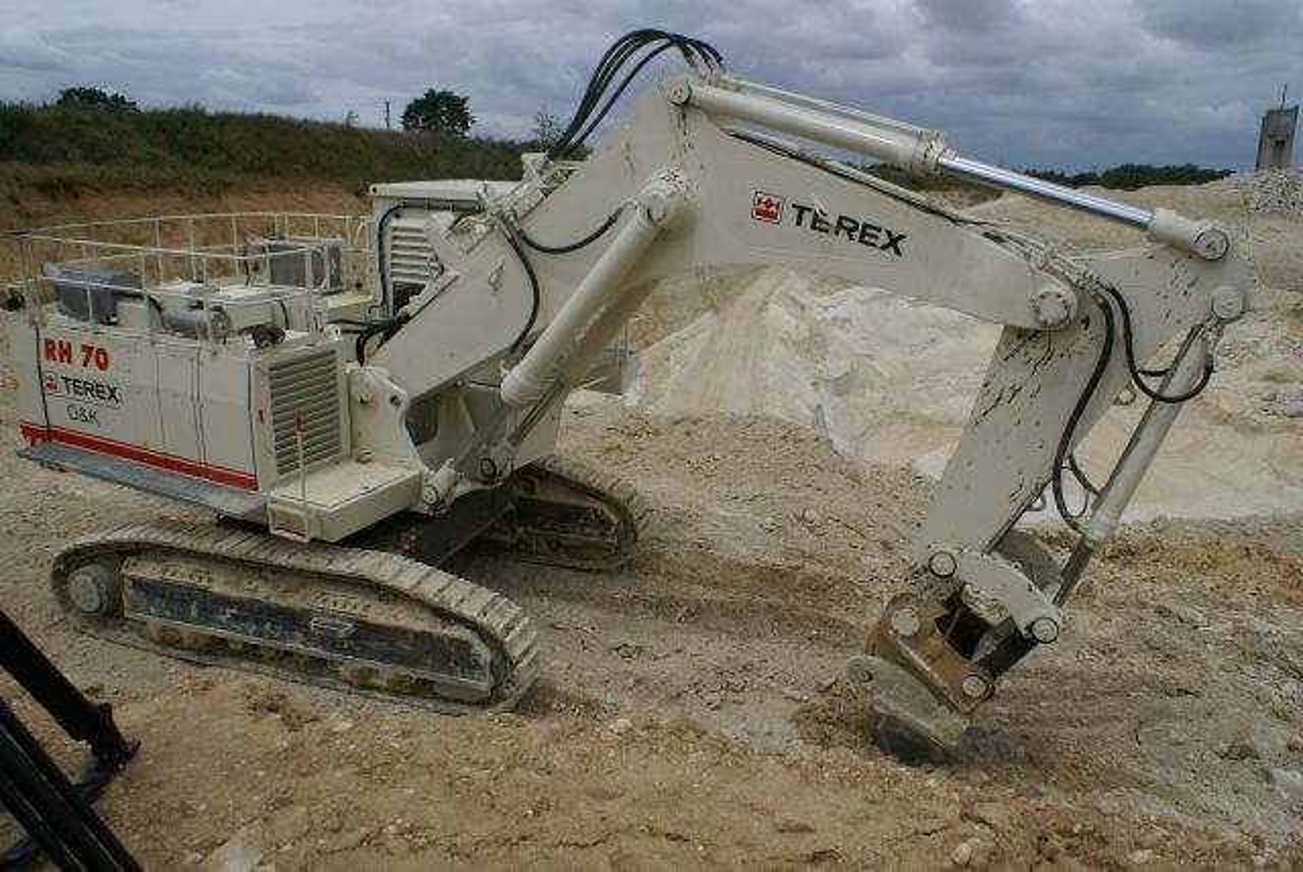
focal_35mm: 27
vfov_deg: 48.0
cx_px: 652
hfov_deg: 67.3
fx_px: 978
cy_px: 436
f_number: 10
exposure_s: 1/400
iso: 100
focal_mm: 18
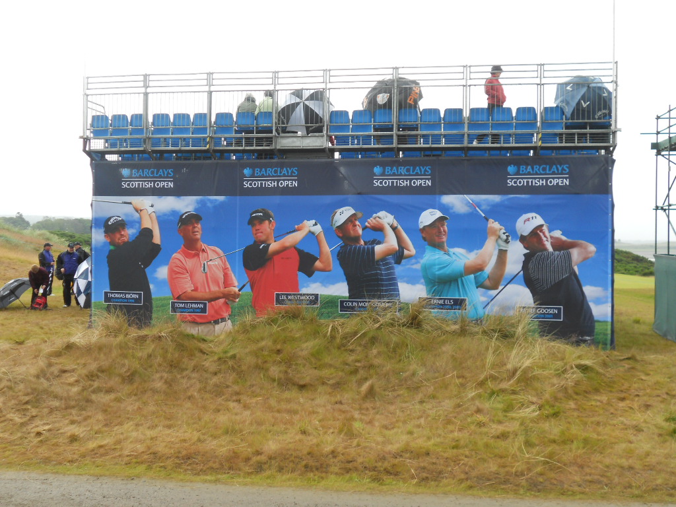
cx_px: 338
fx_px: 742
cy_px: 254
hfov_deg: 49.0
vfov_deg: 37.7
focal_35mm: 38
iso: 80
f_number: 3.9
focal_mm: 6.9
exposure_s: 1/125
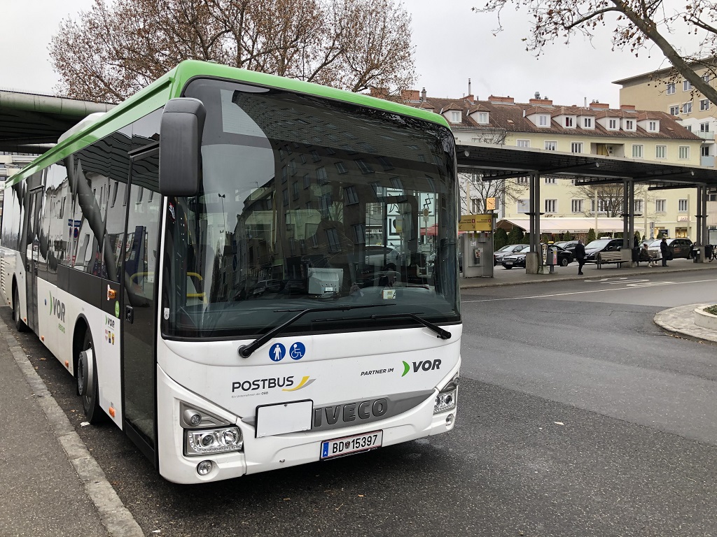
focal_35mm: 28
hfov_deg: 63.4
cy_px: 268
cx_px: 358
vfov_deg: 49.7
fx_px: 580
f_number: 1.8
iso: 32
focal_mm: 4
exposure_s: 1/120
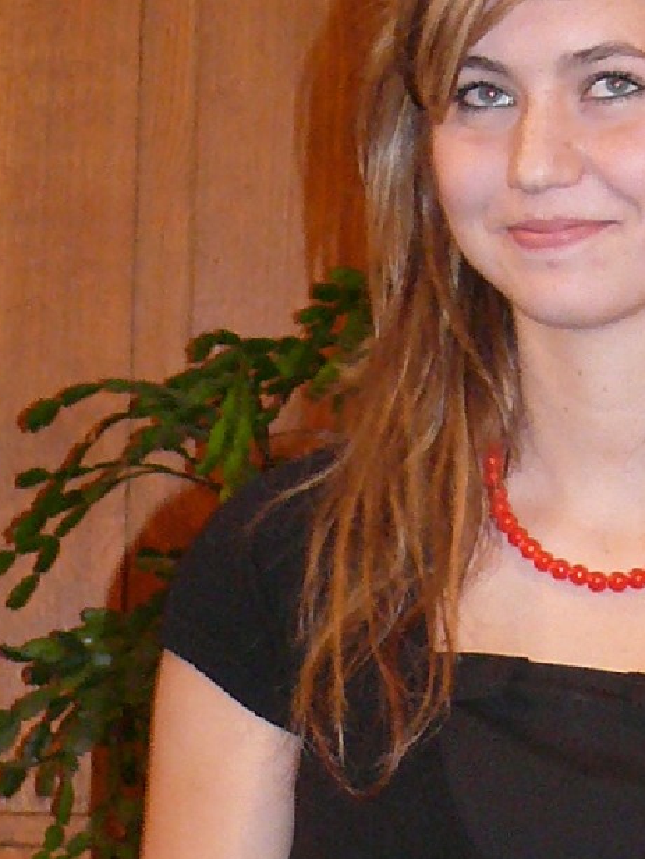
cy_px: 732
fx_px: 8692
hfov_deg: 4.2
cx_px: 592
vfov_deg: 5.7
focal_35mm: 350
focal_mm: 16.1
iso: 250
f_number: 3.2
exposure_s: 1/30
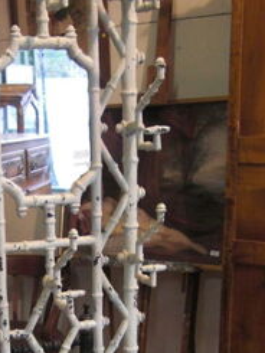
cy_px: 323
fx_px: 744
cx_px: 36
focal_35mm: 73
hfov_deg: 19.9
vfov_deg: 25.8
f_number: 2.6
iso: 200
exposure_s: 1/20
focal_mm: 4.9
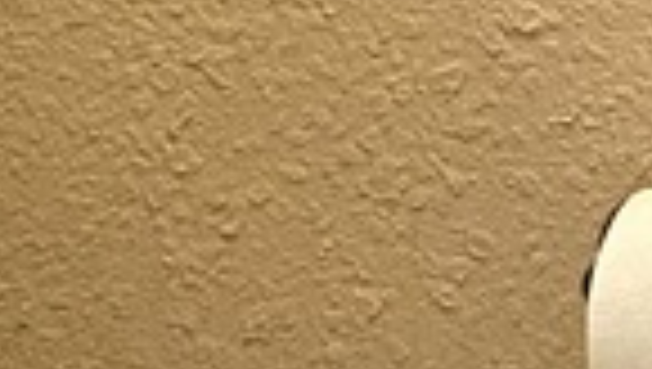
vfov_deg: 4.3
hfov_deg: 7.7
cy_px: -45
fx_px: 4864
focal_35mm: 281
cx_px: 315
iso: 500
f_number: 1.8
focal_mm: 4.25
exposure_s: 1/60
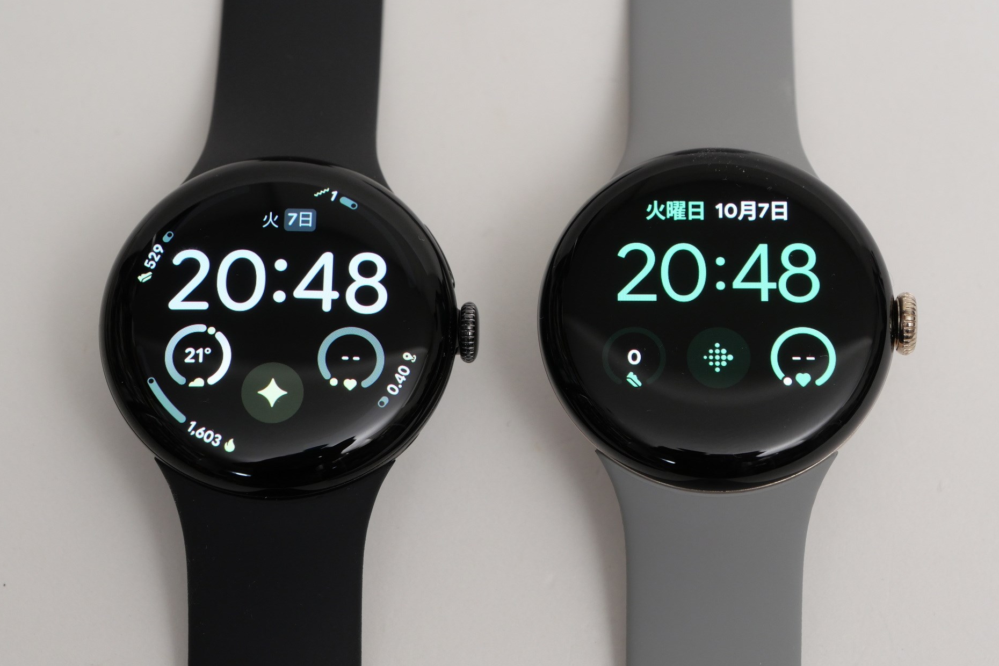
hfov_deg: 16.0
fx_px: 3552
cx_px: 502
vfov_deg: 10.7
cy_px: 323
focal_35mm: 128
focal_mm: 60
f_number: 7.1
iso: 400
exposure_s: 1/30
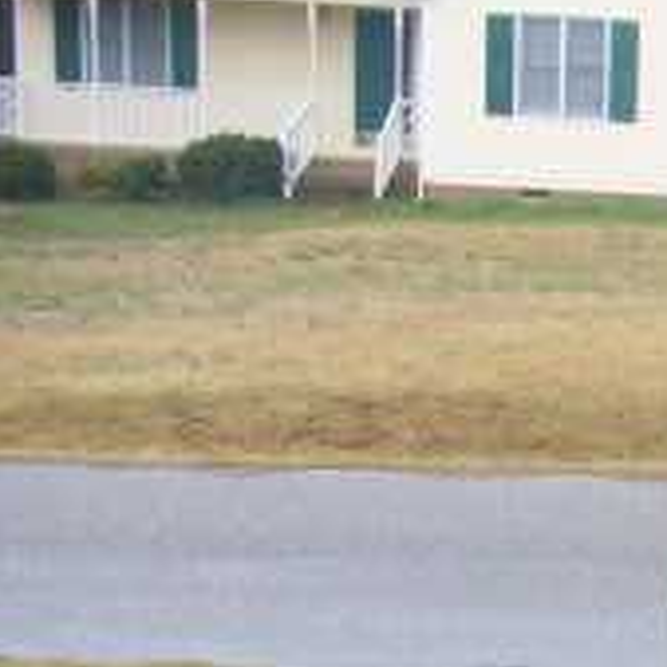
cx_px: 1539
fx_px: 3379
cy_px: 908
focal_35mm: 155
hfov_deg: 10.0
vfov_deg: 11.0
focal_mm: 6.1
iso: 64
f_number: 2.8
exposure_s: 1/200
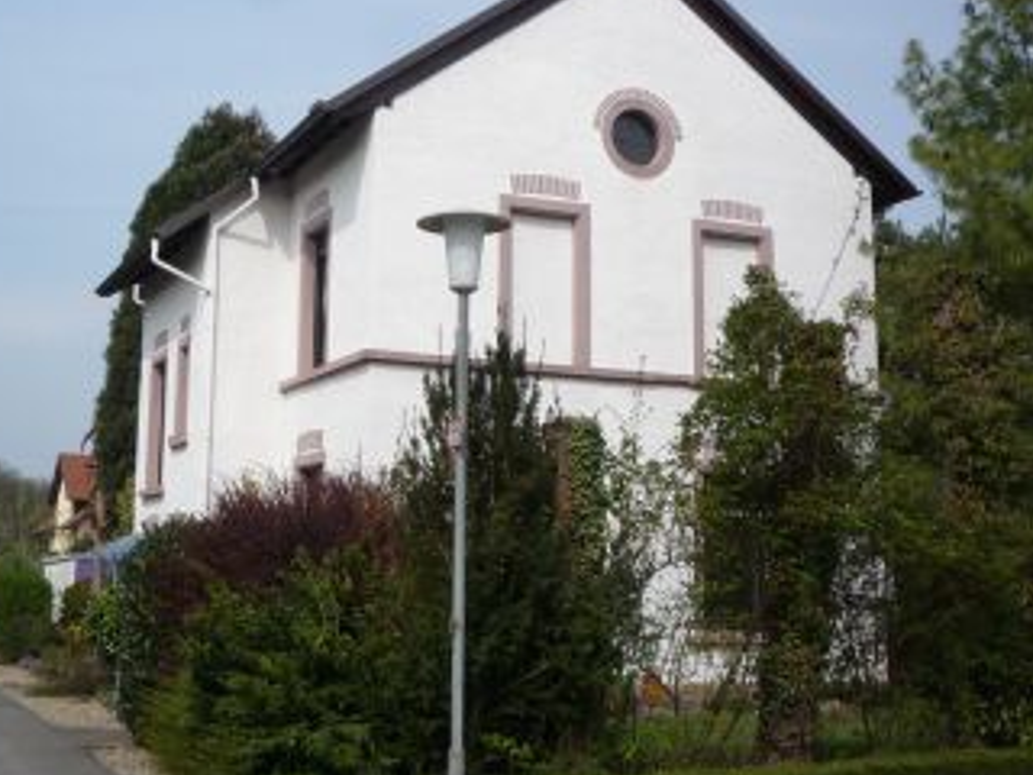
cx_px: 365
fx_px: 1432
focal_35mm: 48
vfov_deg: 30.2
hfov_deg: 39.3
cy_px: 336
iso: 100
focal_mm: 5.2
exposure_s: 1/500
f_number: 5.6
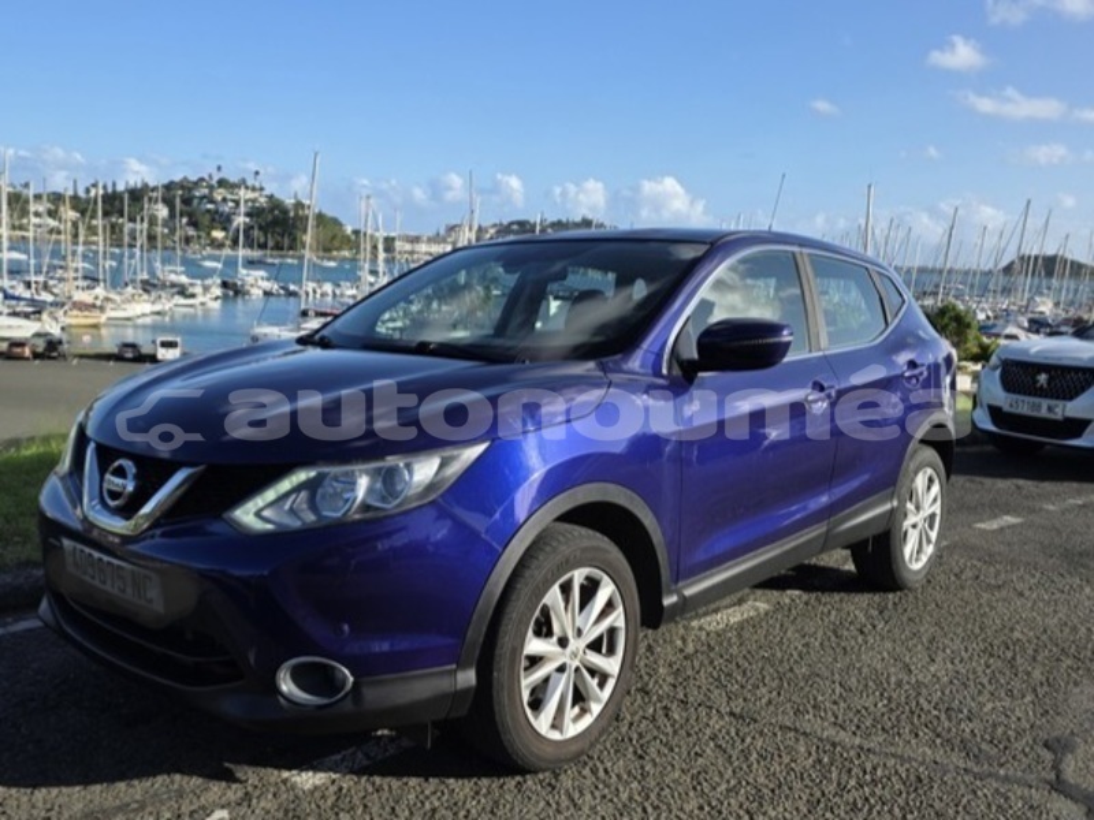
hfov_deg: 73.9
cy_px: 410
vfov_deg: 58.9
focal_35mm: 23
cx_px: 547
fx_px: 727
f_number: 1.7
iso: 80
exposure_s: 1/5000
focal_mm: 6.3
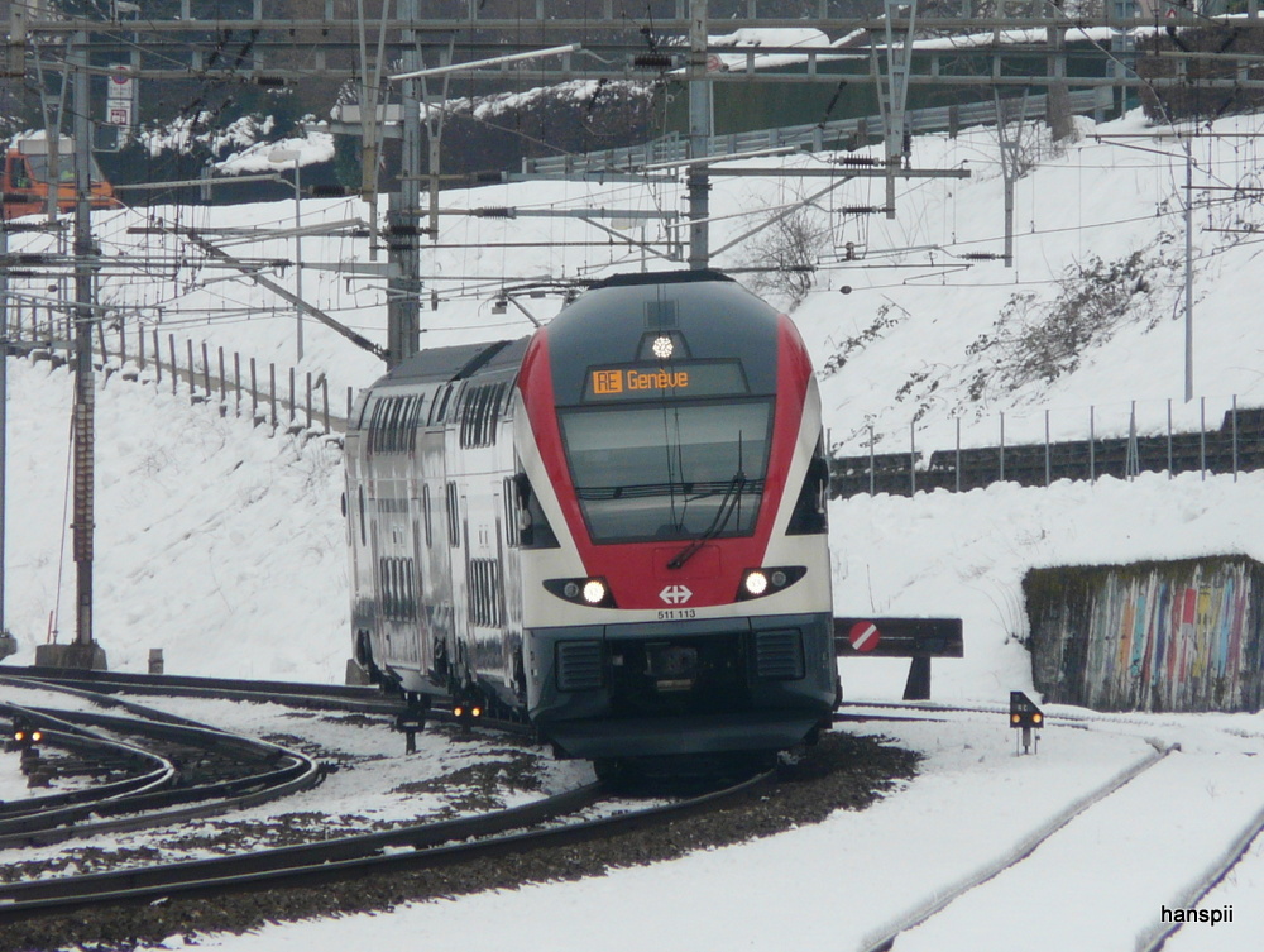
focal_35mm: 436
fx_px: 15943
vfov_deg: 3.4
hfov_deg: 4.5
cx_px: 632
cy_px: 476
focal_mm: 71.6
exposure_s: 1/500
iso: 100
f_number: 6.3
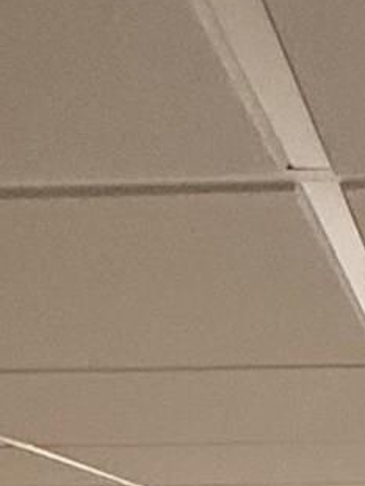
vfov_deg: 18.4
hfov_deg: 13.9
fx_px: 1460
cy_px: 484
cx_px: 414
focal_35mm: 104
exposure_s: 1/60
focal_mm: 2.22
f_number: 2.2
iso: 1250
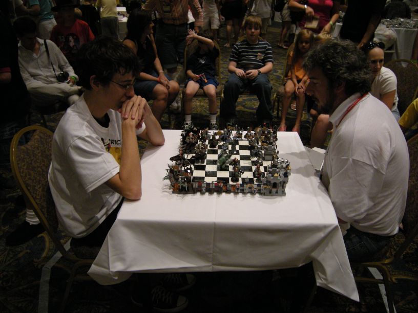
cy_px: 156
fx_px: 338
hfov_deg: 63.4
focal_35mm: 28
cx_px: 209
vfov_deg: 49.7
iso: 282
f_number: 2.8
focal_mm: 4.7
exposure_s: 1/58.8
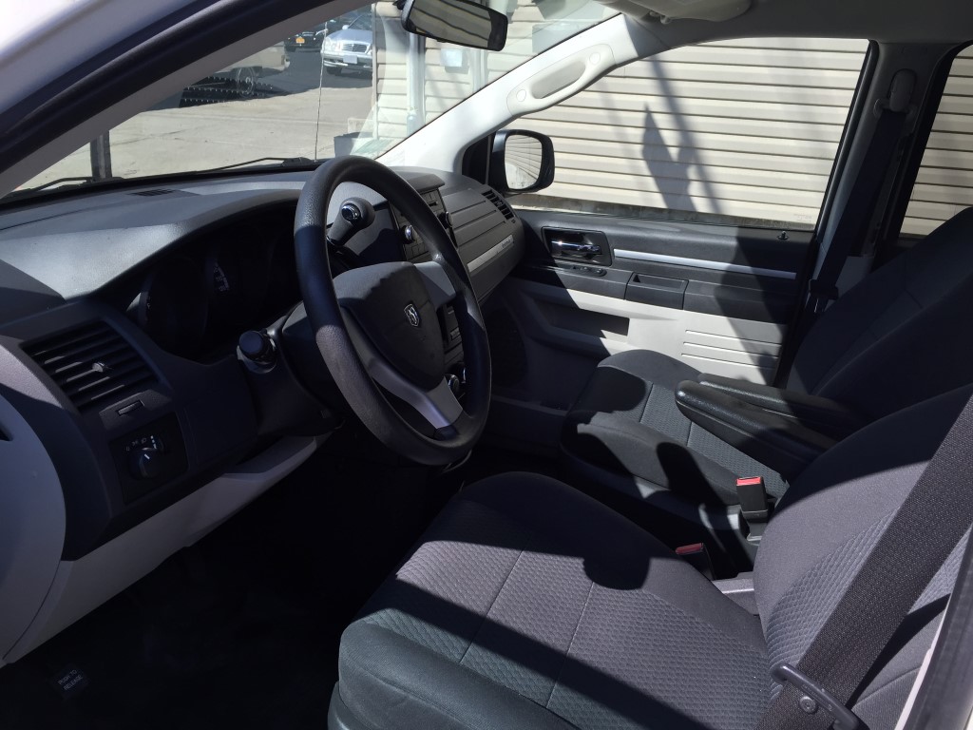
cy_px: 365
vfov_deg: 48.2
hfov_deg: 61.7
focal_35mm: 29
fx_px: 815
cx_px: 486
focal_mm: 4.15
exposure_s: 1/791
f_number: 2.2
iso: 32
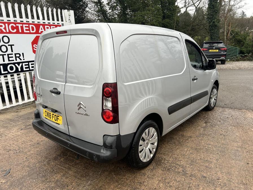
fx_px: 190
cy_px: 95
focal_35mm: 26
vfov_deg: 53.1
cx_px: 126
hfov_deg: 67.3
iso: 50
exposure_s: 1/121
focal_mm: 5.7
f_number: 1.5
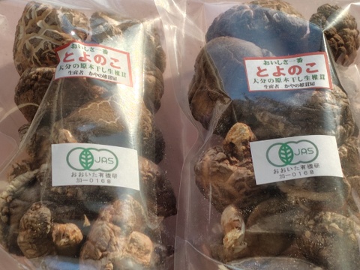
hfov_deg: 73.9
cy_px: 135
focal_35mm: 23
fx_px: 239
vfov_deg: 58.9
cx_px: 180
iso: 50
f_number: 1.9
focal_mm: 5.6
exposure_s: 1/213
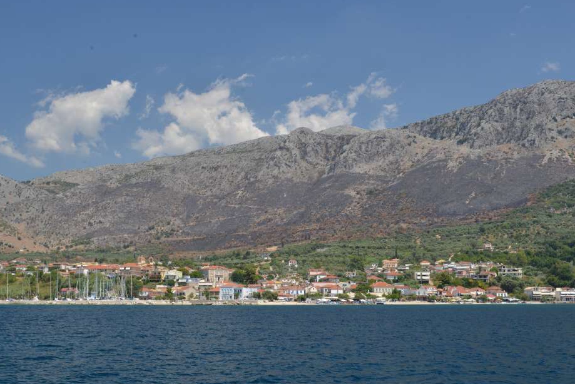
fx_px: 751
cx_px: 231
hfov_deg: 41.7
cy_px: 224
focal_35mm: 47
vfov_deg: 28.6
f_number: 13
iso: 800
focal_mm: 36
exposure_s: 1/320
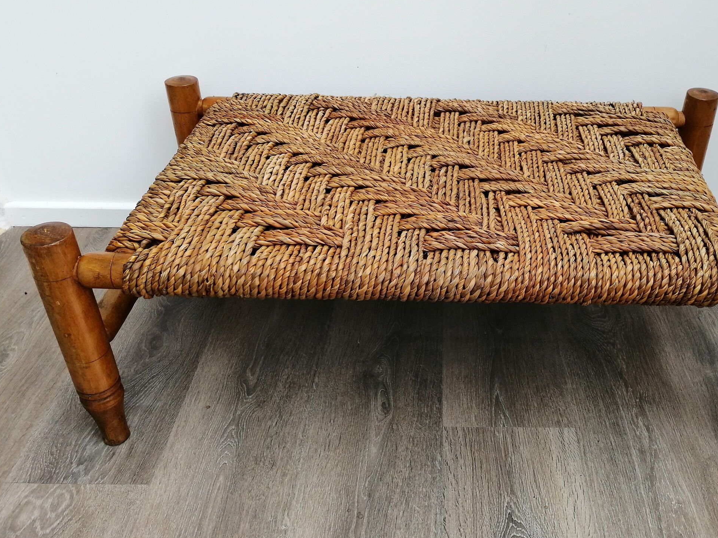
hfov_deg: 52.1
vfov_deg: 40.7
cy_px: 263
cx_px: 443
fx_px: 726
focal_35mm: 35
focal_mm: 3.95
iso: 80
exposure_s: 1/120
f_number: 1.8
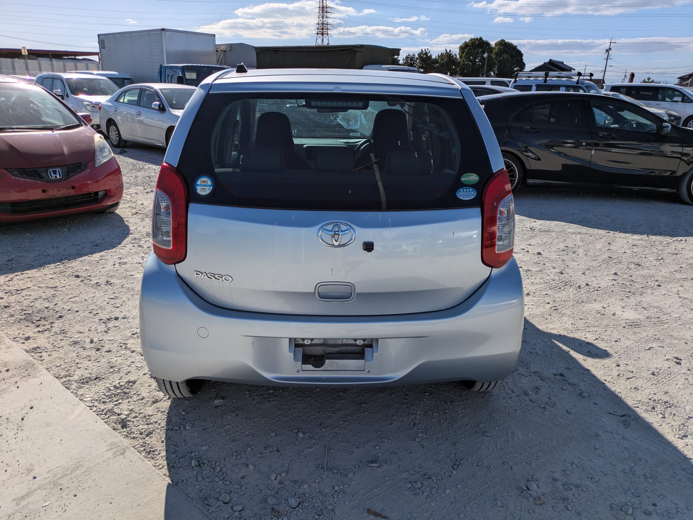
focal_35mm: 25
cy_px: 260
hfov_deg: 69.4
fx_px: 501
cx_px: 346
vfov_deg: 54.9
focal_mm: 5.43
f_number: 1.89
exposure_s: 1/4184
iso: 45
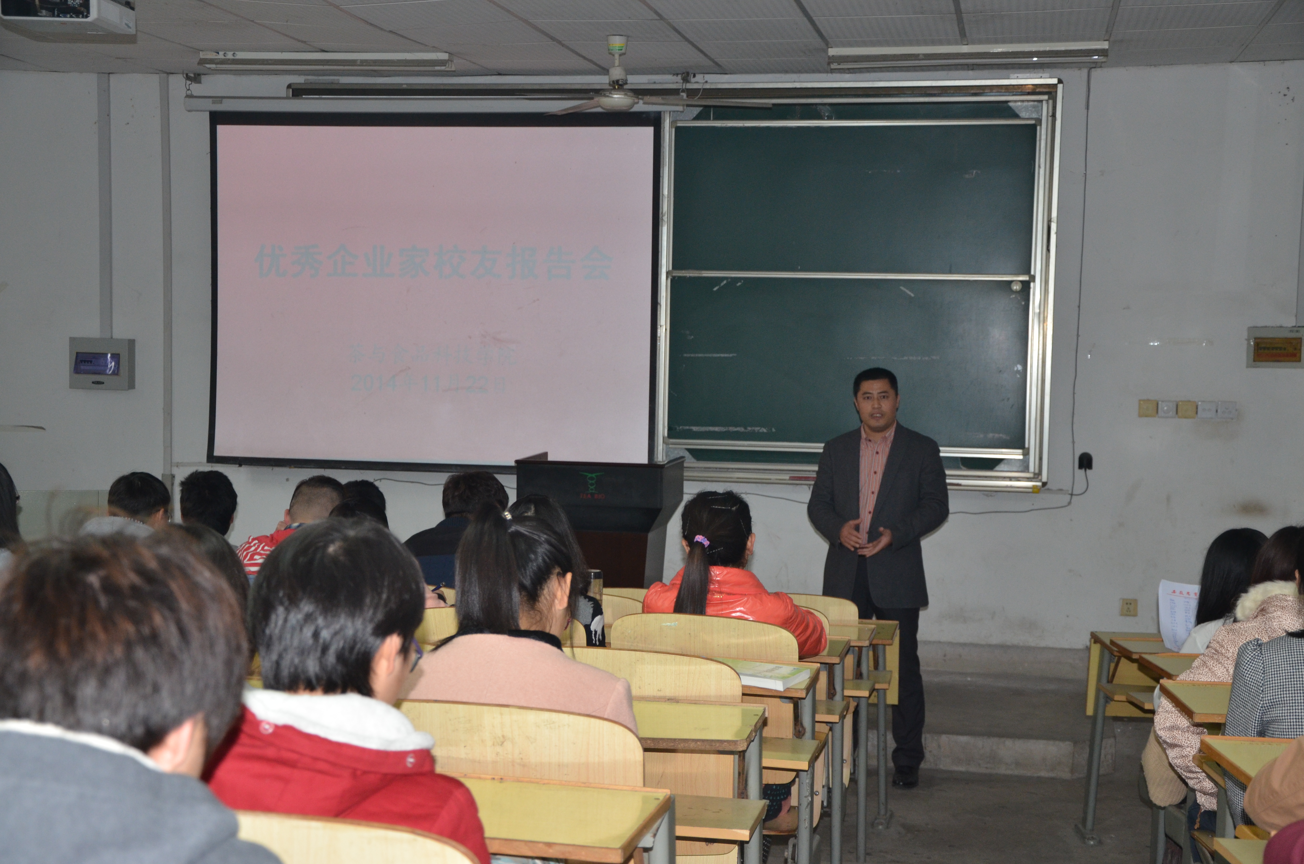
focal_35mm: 52
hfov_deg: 37.9
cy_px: 432
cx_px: 652
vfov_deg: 25.6
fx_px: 1898
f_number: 4.5
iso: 800
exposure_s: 1/60
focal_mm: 35
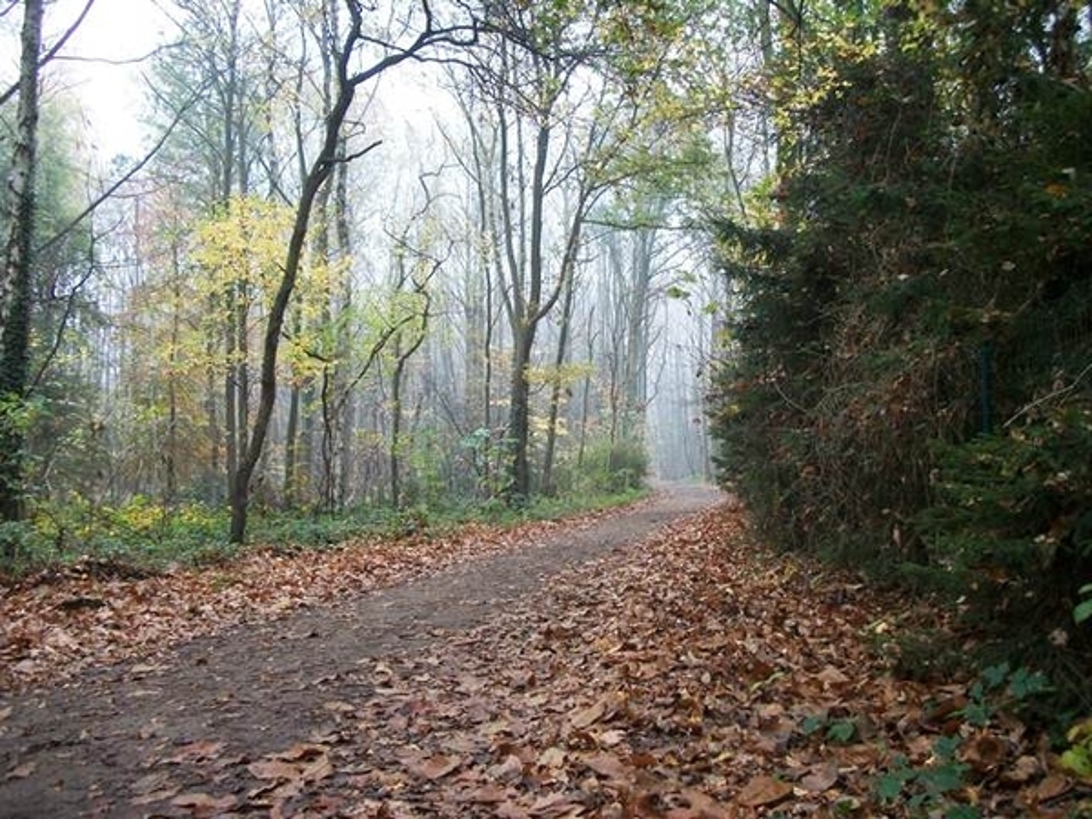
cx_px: 546
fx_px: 1009
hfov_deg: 56.8
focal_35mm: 32
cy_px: 410
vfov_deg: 44.2
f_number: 2.9
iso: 125
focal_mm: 5.7
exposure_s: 1/60
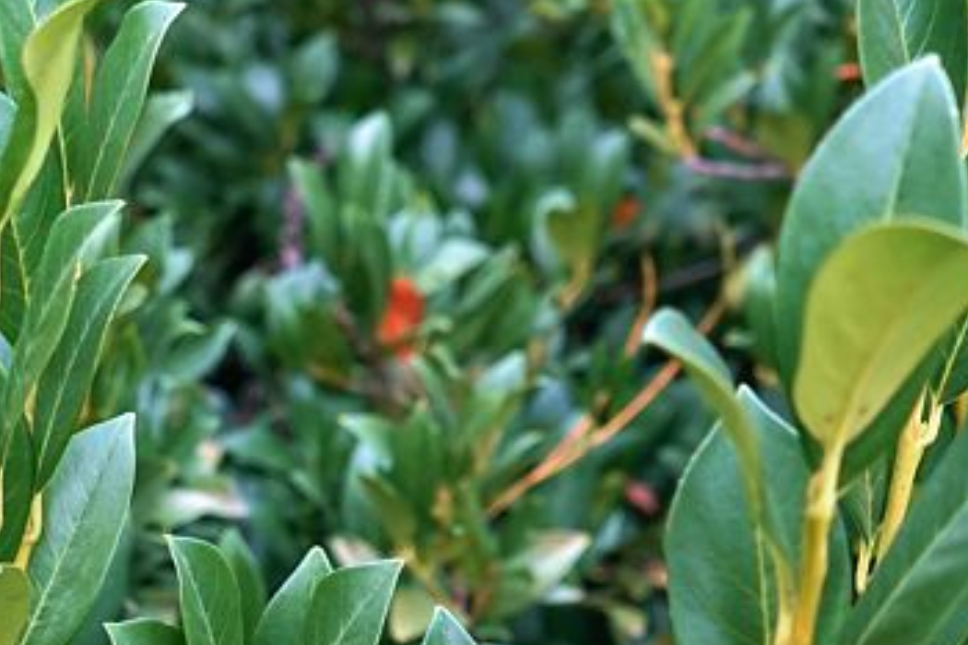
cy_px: 615
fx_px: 2741
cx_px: 199
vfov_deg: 13.3
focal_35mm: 102
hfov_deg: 19.8
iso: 640
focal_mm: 28
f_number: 4.5
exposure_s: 1/500
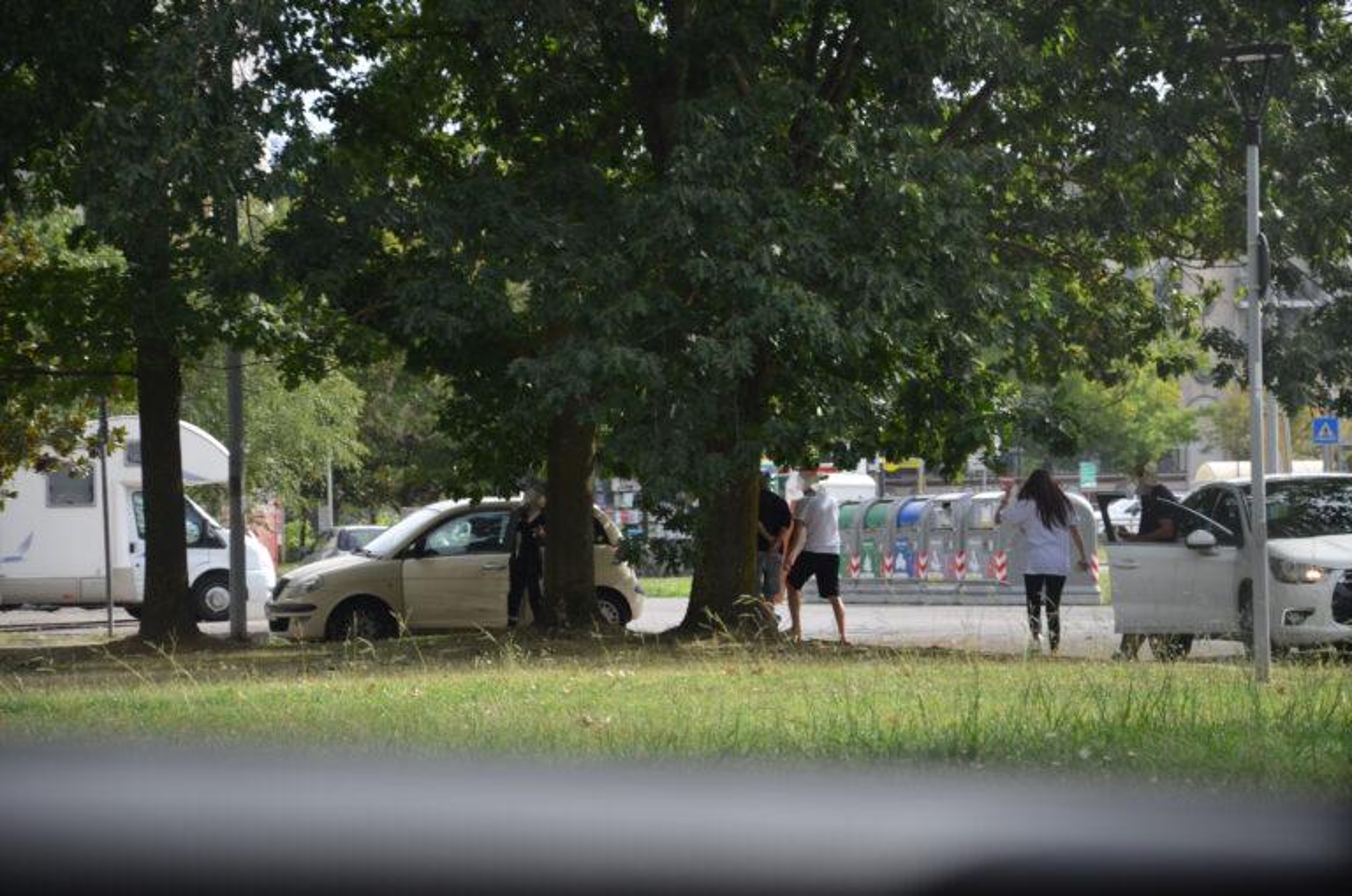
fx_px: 5904
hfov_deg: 13.1
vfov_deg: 8.7
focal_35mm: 158
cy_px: 448
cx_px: 676
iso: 360
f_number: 5.6
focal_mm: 105
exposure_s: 1/125
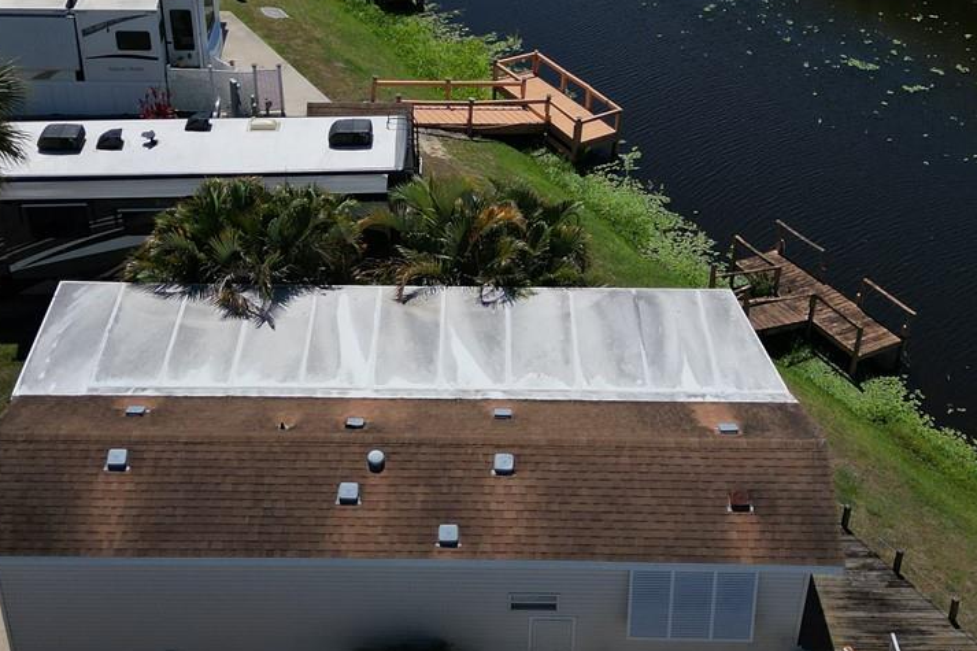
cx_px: 462
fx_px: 1519
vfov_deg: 24.2
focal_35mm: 56
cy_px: 340
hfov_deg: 35.6
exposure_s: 1/8000
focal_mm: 6.72
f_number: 1.7
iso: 110
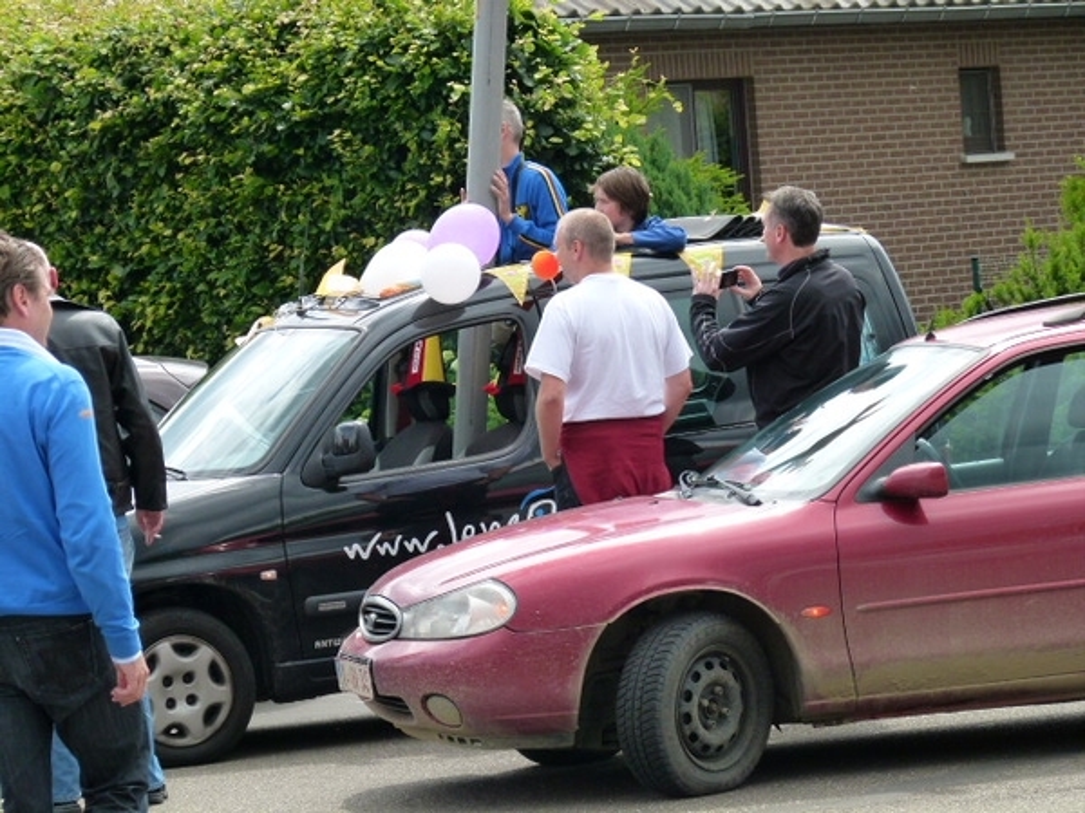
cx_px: 542
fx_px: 4827
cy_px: 406
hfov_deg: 12.8
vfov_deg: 9.6
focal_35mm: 154
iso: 160
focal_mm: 27.8
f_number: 4
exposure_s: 1/320
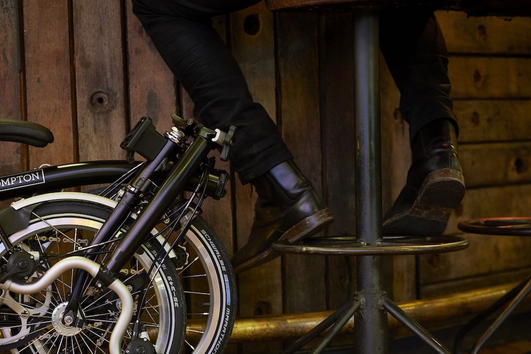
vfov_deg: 10.5
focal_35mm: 130
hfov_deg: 15.7
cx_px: 169
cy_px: 247
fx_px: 1918
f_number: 3.2
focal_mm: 92
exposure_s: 1/4
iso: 800
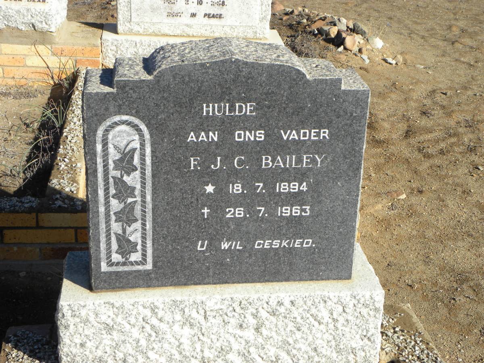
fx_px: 811
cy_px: 182
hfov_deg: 33.2
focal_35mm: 58
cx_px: 242
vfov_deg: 25.2
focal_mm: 10.3
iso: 64
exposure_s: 1/213
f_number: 5.6
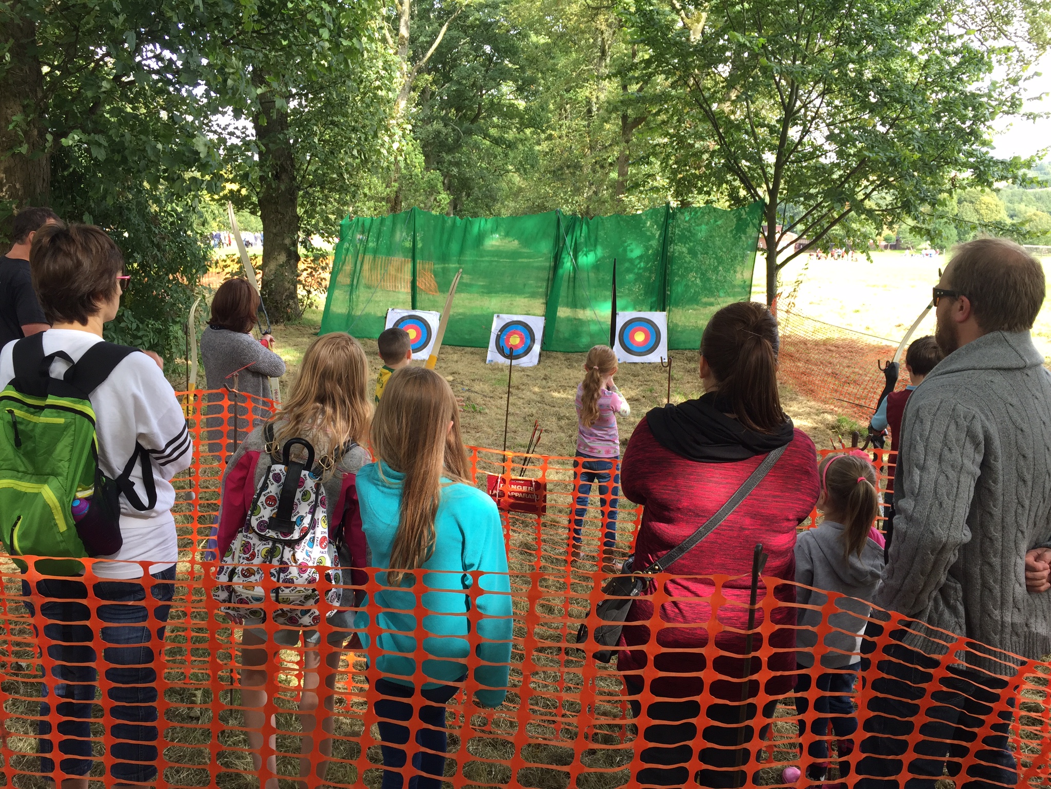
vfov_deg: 48.2
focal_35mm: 29
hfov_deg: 61.7
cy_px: 394
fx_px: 880
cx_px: 526
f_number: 2.2
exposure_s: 1/132
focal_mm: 4.15
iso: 32
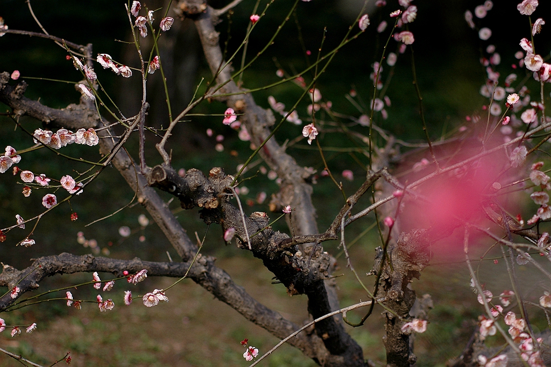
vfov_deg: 13.0
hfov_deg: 19.5
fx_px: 1606
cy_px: 184
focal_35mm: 105
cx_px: 276
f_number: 4.5
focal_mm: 70
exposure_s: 1/640
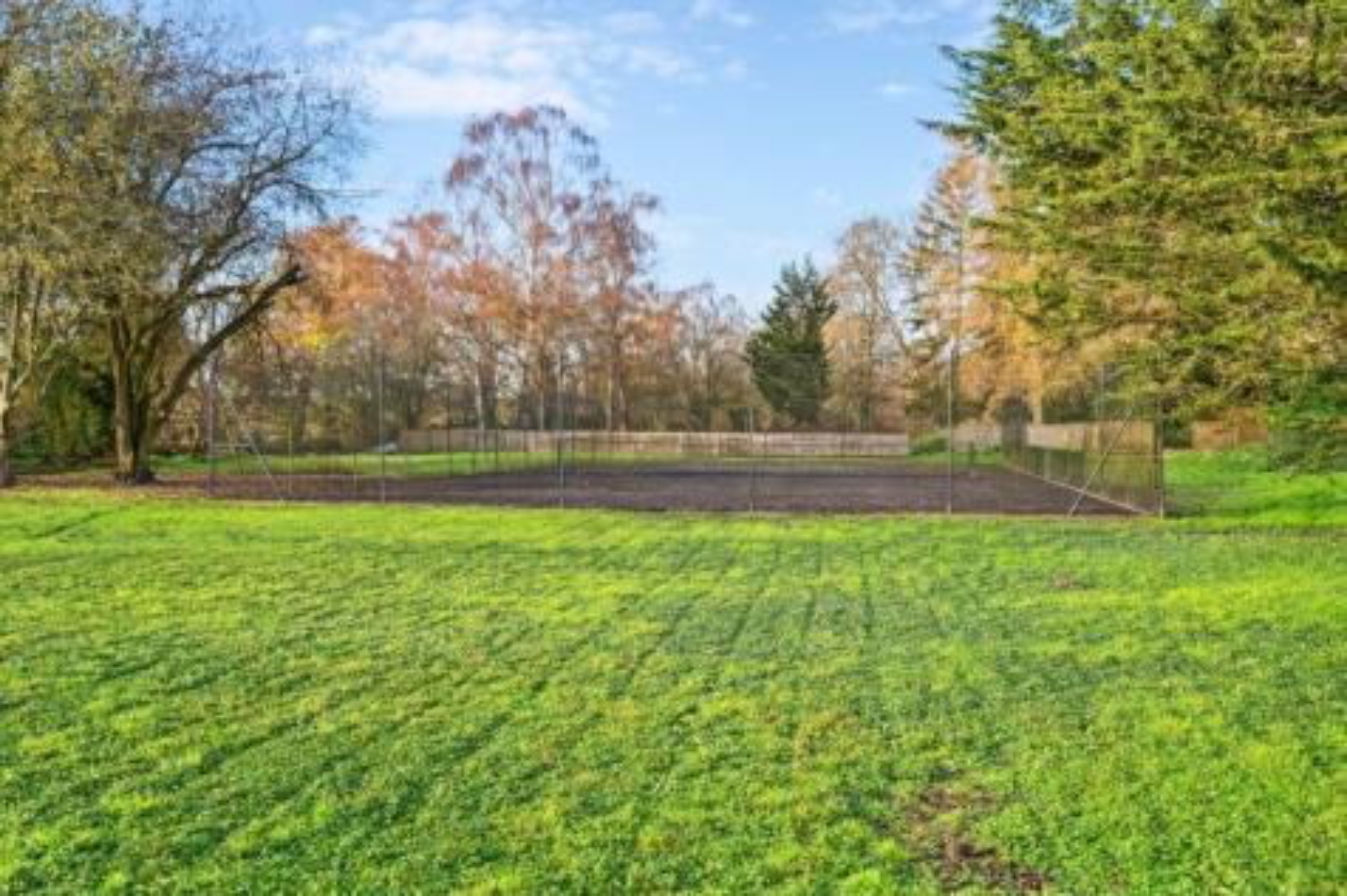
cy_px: 448
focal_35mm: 35
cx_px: 674
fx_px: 1309
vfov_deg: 37.8
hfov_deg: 54.5
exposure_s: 1/250
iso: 640
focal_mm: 35
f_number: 7.1
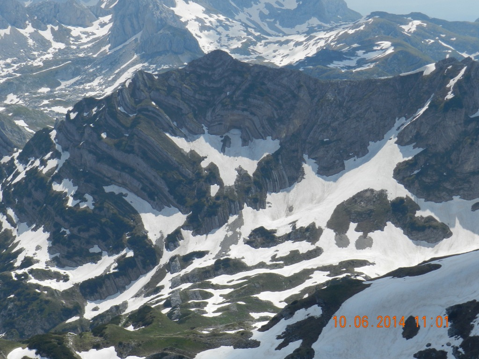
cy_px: 180
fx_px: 1162
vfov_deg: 17.6
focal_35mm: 84
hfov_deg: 23.3
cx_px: 240
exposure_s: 1/1250
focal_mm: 14.9
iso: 160
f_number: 5.6
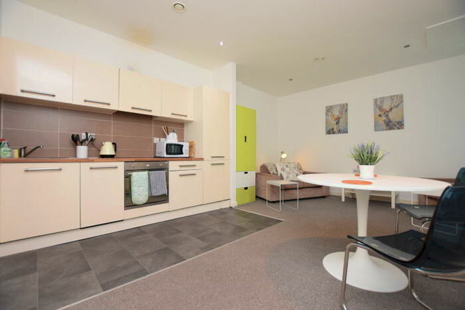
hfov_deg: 100.4
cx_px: 232
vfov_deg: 77.4
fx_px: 194
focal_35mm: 15
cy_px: 155
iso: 800
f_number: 4.5
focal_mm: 10
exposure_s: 1/80
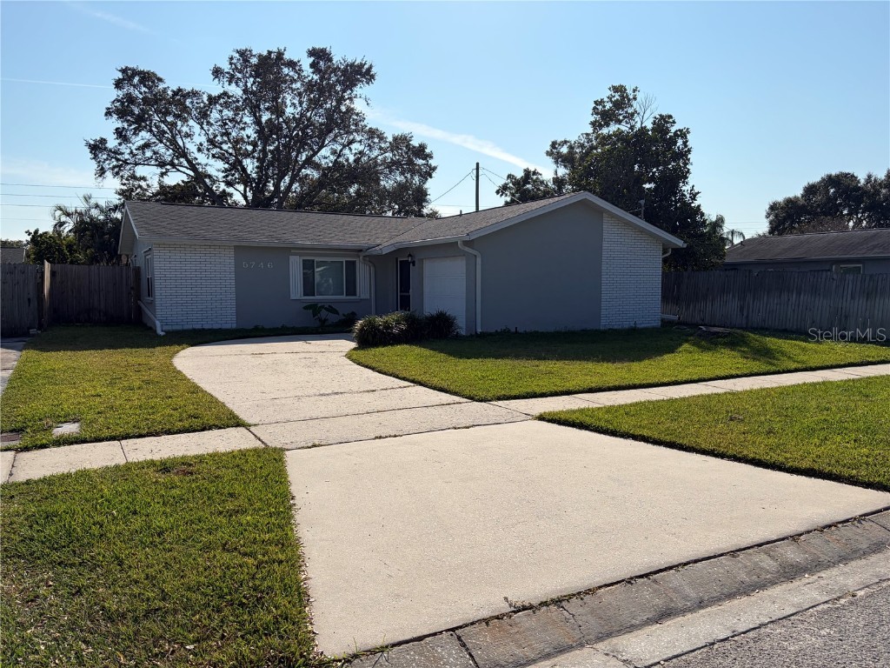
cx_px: 445
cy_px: 334
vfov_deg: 53.1
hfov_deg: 67.3
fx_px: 668
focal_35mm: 26
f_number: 1.6
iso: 50
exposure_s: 1/7813
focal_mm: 5.96
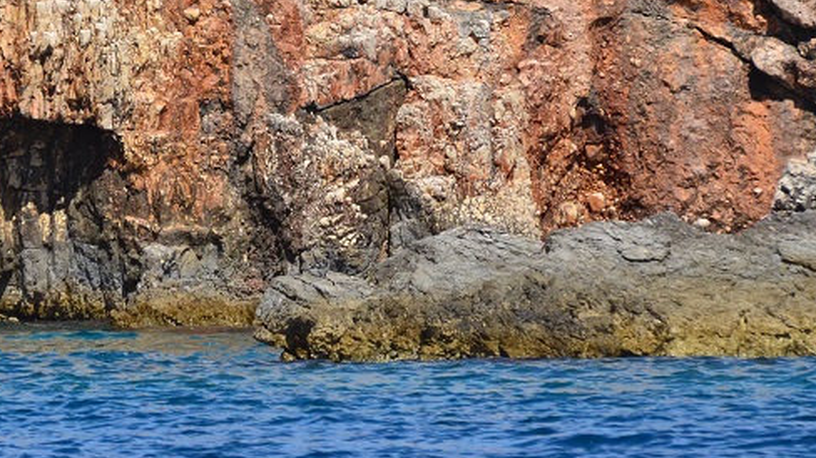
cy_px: 67
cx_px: 75
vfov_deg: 1.5
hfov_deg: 2.6
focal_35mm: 836
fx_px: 18081
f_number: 6.3
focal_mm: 260
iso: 1400
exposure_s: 1/8000
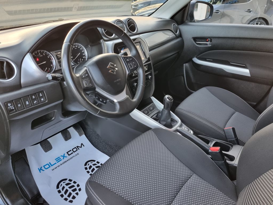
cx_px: 136
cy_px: 102
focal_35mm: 26
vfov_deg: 53.1
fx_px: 205
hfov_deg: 67.3
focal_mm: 5.4
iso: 250
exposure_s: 1/100
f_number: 1.8
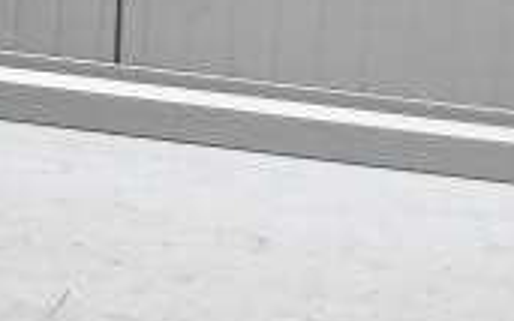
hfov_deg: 6.9
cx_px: -1256
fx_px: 3615
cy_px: -618
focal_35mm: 258
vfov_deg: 4.9
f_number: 5.6
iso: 1250
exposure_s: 1/20
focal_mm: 24
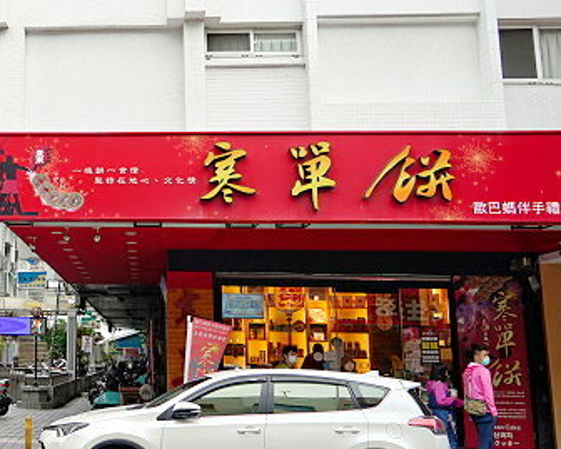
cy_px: 138
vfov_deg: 26.5
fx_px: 947
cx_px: 12
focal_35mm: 57
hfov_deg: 30.8
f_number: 4
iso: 100
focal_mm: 24
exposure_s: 1/160
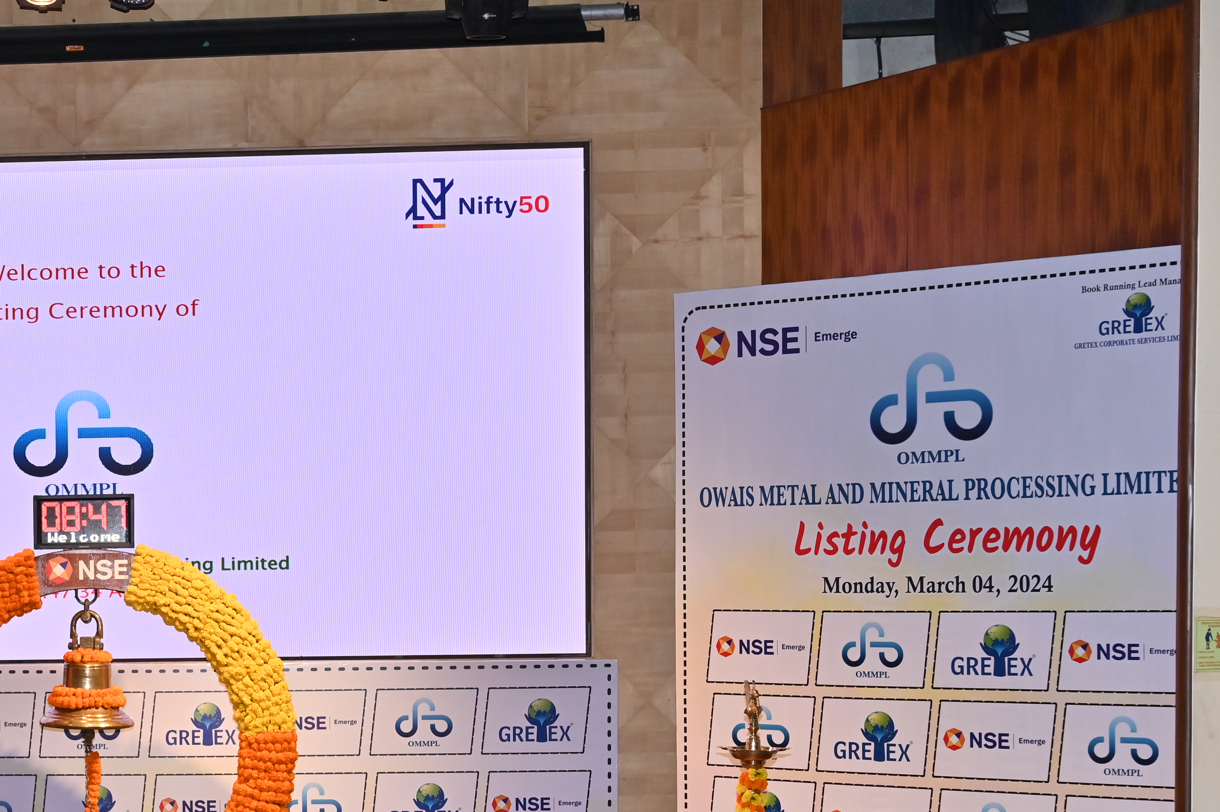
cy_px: 664
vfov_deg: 18.5
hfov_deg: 26.5
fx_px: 2472
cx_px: 43
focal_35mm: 73
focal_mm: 37
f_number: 5.6
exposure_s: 1/160
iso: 500
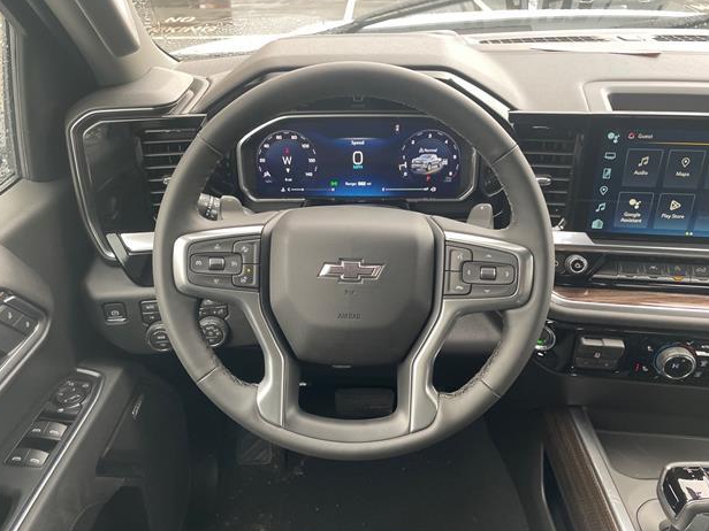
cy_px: 266
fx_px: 553
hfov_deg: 65.3
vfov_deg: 51.4
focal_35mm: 27
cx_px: 353
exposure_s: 1/60
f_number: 1.6
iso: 160
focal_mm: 4.2
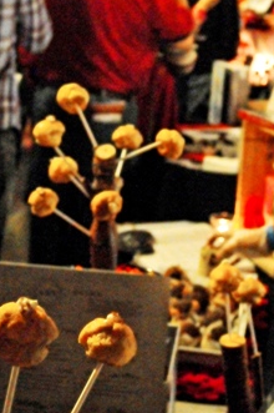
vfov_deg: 22.8
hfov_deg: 15.6
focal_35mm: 87
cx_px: 219
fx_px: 995
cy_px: 41
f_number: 4.5
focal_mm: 24
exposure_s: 1/30
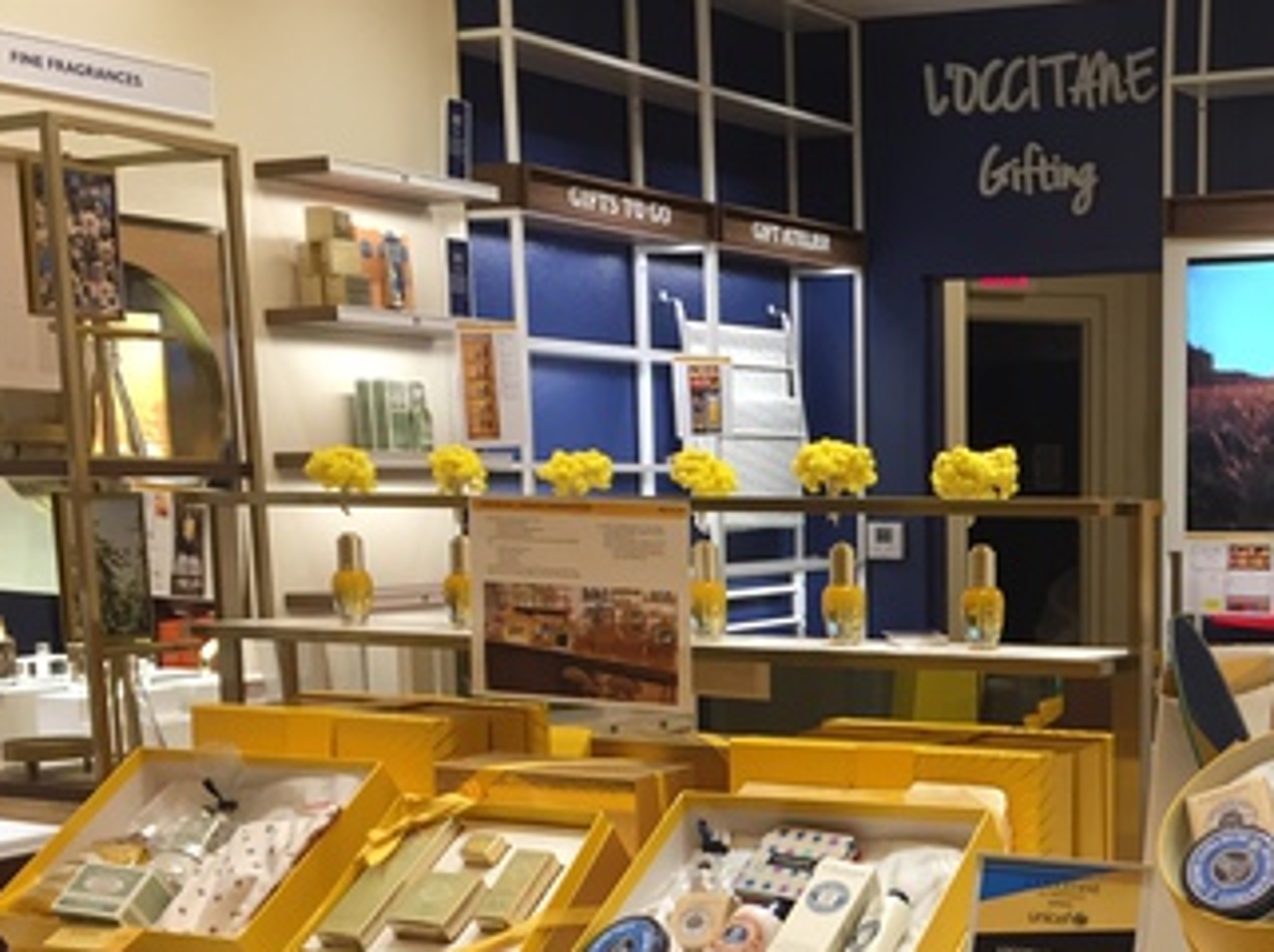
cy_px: 825
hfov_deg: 32.9
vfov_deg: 25.4
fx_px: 2059
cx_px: 1105
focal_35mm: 56
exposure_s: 1/30
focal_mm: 4.15
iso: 32
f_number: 2.2
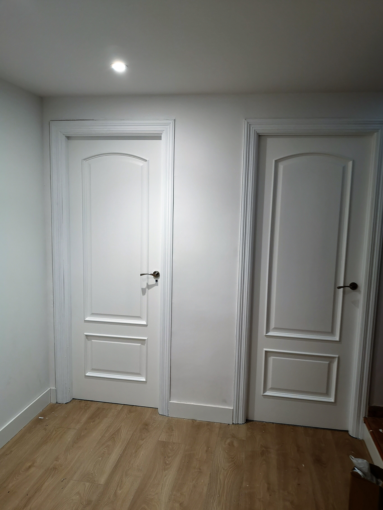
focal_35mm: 27
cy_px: 255
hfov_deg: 51.4
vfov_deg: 65.3
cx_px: 192
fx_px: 398
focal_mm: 3.95
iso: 160
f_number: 1.8
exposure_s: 1/33.3
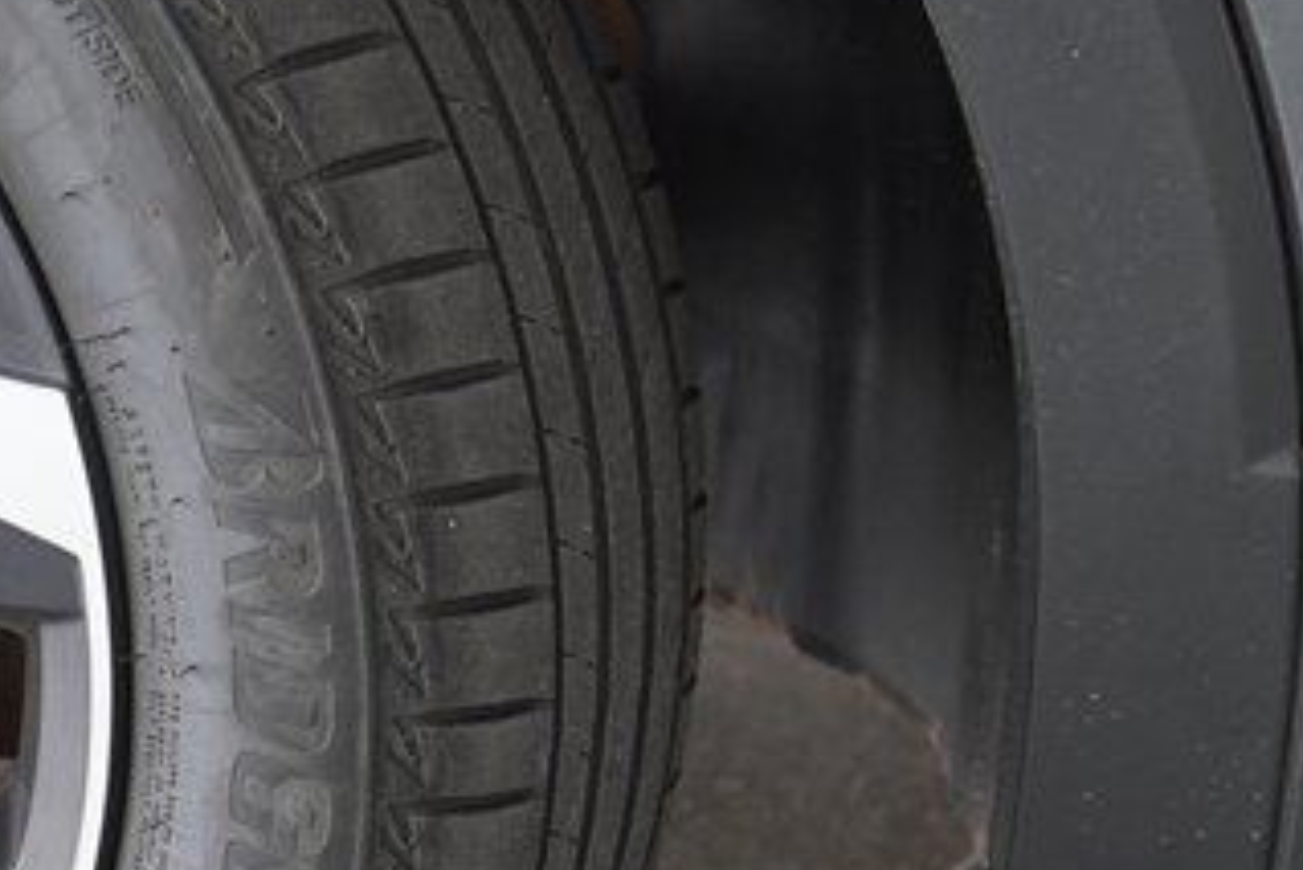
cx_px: -359
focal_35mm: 212
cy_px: 549
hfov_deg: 9.5
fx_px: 7676
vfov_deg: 6.5
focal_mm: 44
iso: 250
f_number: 4
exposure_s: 1/80
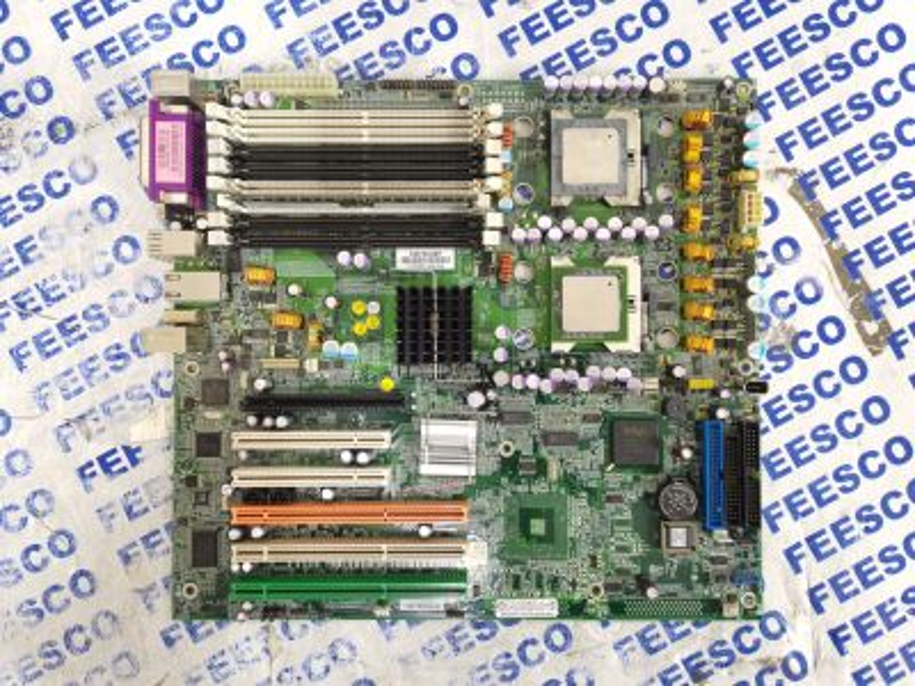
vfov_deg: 53.1
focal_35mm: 26
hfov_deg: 67.3
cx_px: 458
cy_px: 343
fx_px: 687
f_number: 1.8
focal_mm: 5.58
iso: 640
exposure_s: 1/25
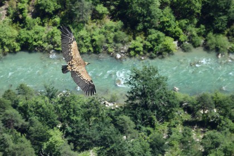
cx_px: 117
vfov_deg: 6.9
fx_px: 1300
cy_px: 78
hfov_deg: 10.3
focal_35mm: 200
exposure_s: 1/640
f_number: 6.3
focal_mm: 200
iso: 200
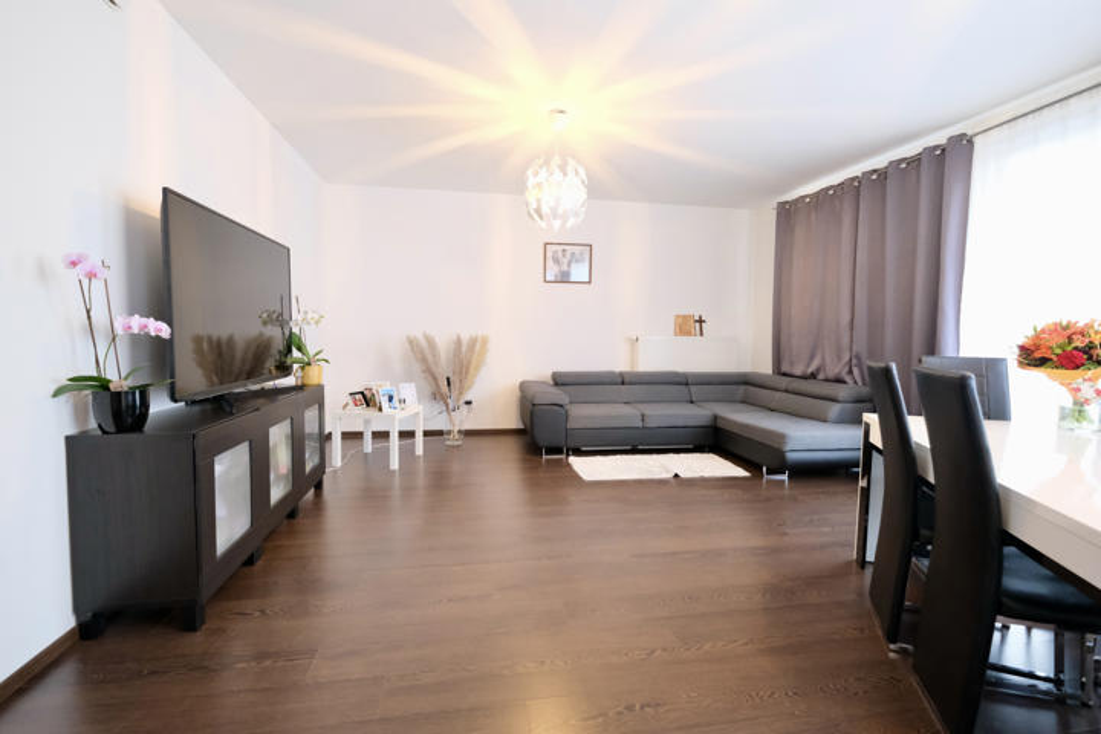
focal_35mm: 17
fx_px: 520
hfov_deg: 93.3
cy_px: 367
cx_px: 550
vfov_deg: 70.4
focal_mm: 11
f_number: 4
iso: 4000
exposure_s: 1/30
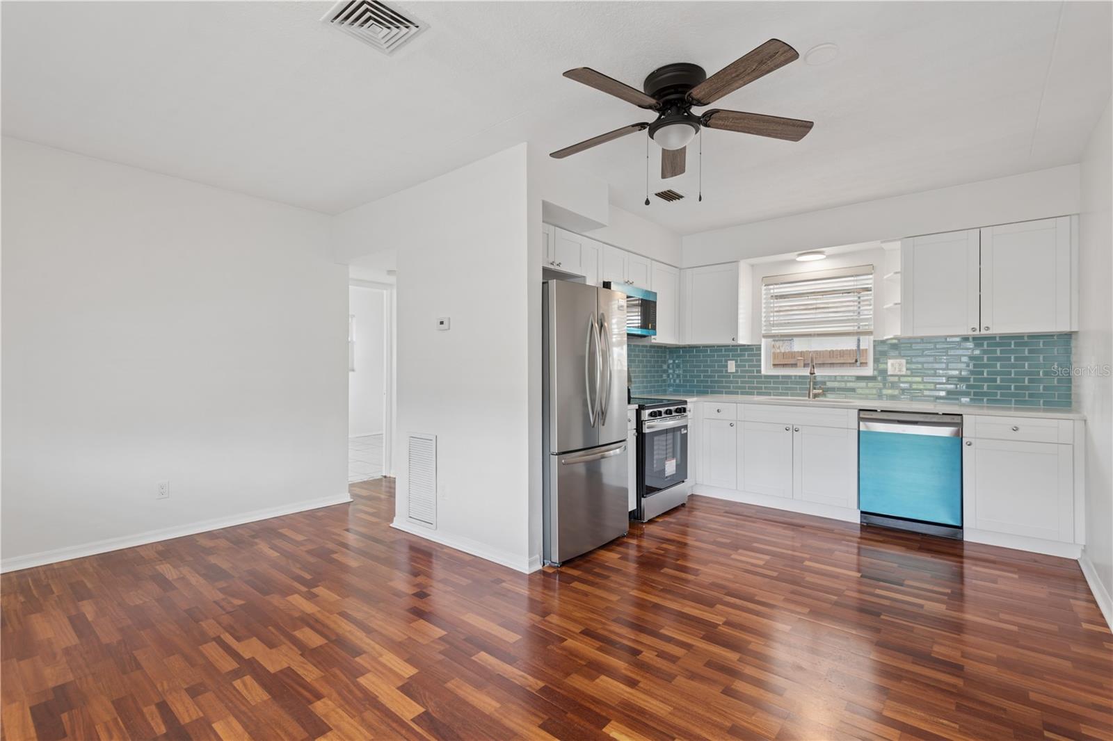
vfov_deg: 73.7
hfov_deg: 96.7
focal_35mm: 16
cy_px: 370
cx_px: 556
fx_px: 495
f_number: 7.1
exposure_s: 1/6
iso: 100
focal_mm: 16
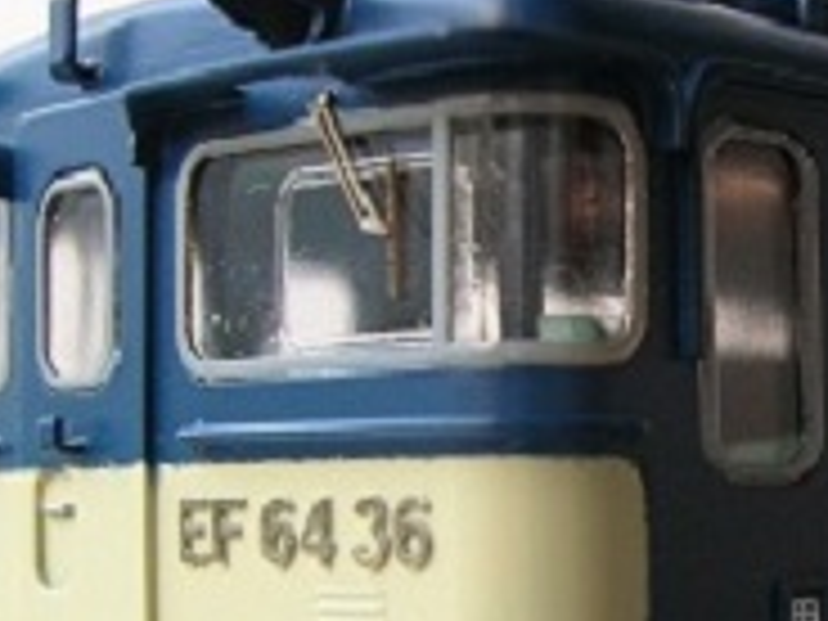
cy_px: 526
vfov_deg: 15.6
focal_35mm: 94
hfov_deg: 20.5
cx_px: 713
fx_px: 2248
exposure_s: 1/33.1
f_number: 2.8
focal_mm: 5.8
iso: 50
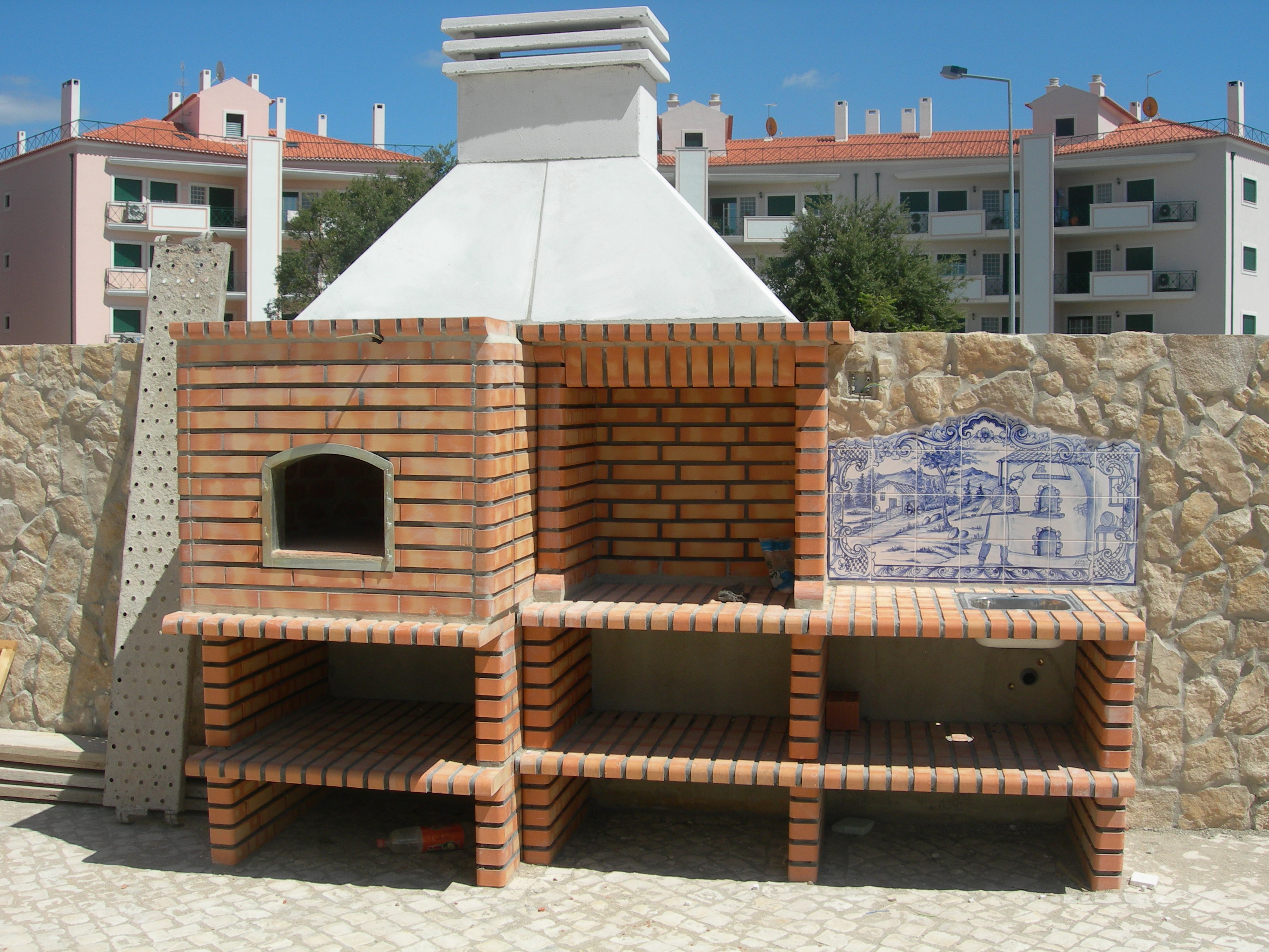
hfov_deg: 49.0
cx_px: 634
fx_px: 1393
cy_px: 476
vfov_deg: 37.7
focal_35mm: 38
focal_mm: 7.8
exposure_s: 1/753
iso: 50
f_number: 4.8
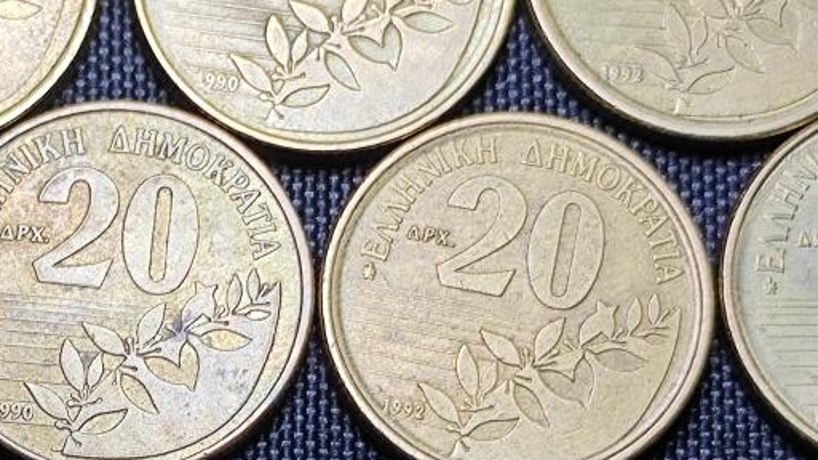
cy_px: 580
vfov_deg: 8.2
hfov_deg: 14.6
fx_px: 3167
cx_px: 113
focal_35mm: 146
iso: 50
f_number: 1.6
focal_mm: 5.84
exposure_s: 1/100
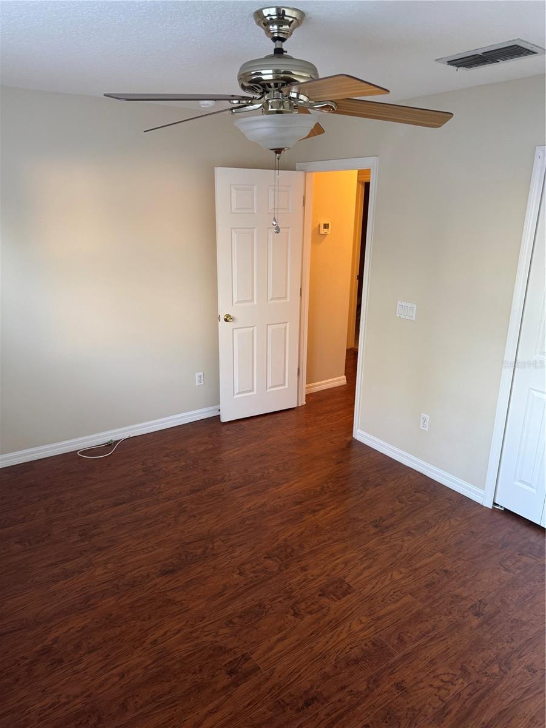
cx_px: 273
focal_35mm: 24
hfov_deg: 56.8
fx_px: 505
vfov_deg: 71.6
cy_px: 364
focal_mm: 6.76
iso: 320
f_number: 1.78
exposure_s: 1/60
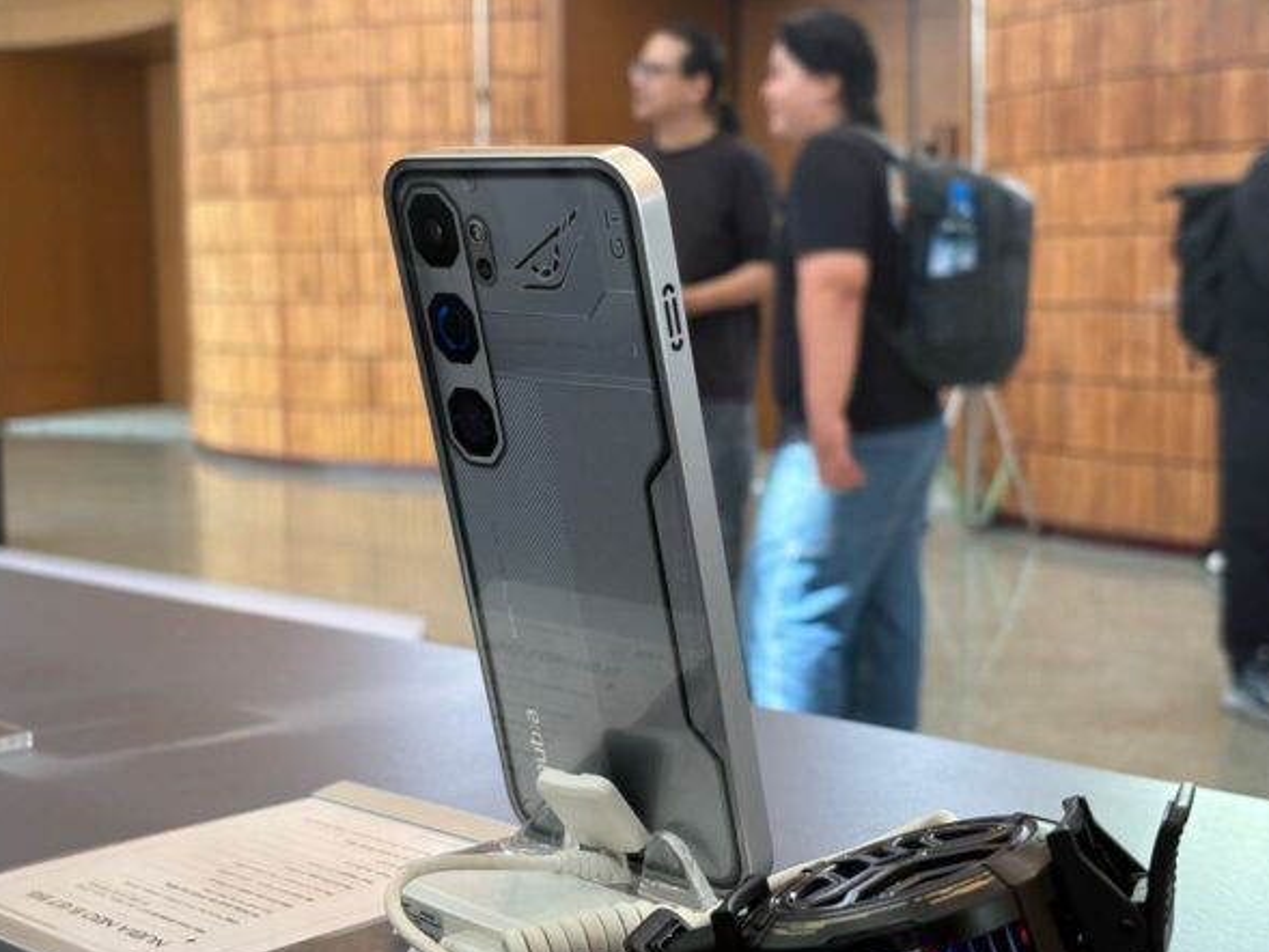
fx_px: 1943
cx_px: 638
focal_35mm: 53
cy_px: 482
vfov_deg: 27.5
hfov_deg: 36.2
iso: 50
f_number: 1.6
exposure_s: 1/100
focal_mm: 5.96
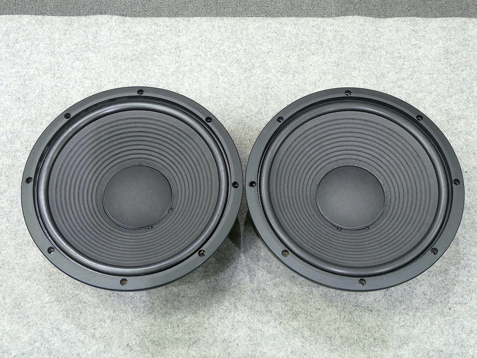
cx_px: 238
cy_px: 179
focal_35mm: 61
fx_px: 841
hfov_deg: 31.7
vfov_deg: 24.0
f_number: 4.3
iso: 200
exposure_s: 1/5
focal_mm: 10.9
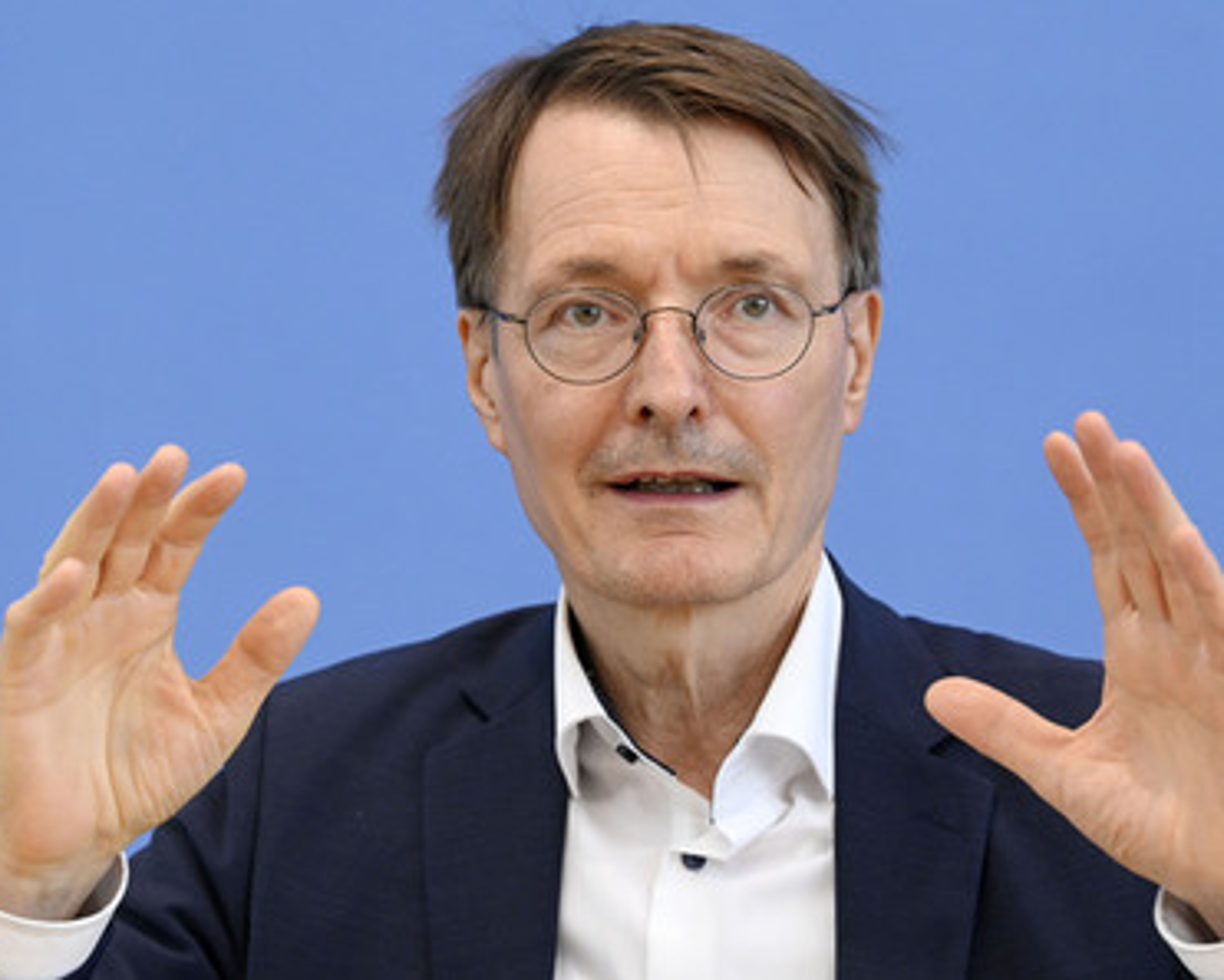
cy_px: 488
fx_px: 5580
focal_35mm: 154
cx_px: 648
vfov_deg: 10.0
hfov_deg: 12.5
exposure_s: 1/800
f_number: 5.6
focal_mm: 135
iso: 4000
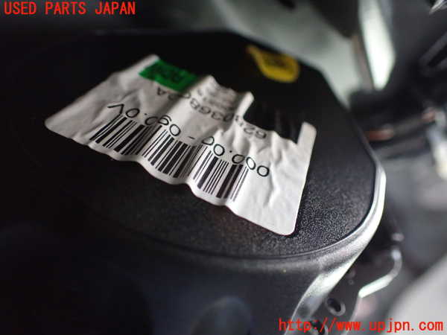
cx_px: 224
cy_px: 168
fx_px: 387
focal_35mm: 30
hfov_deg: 60.0
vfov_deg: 46.8
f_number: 2.3
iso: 800
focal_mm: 5.4
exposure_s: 1/30
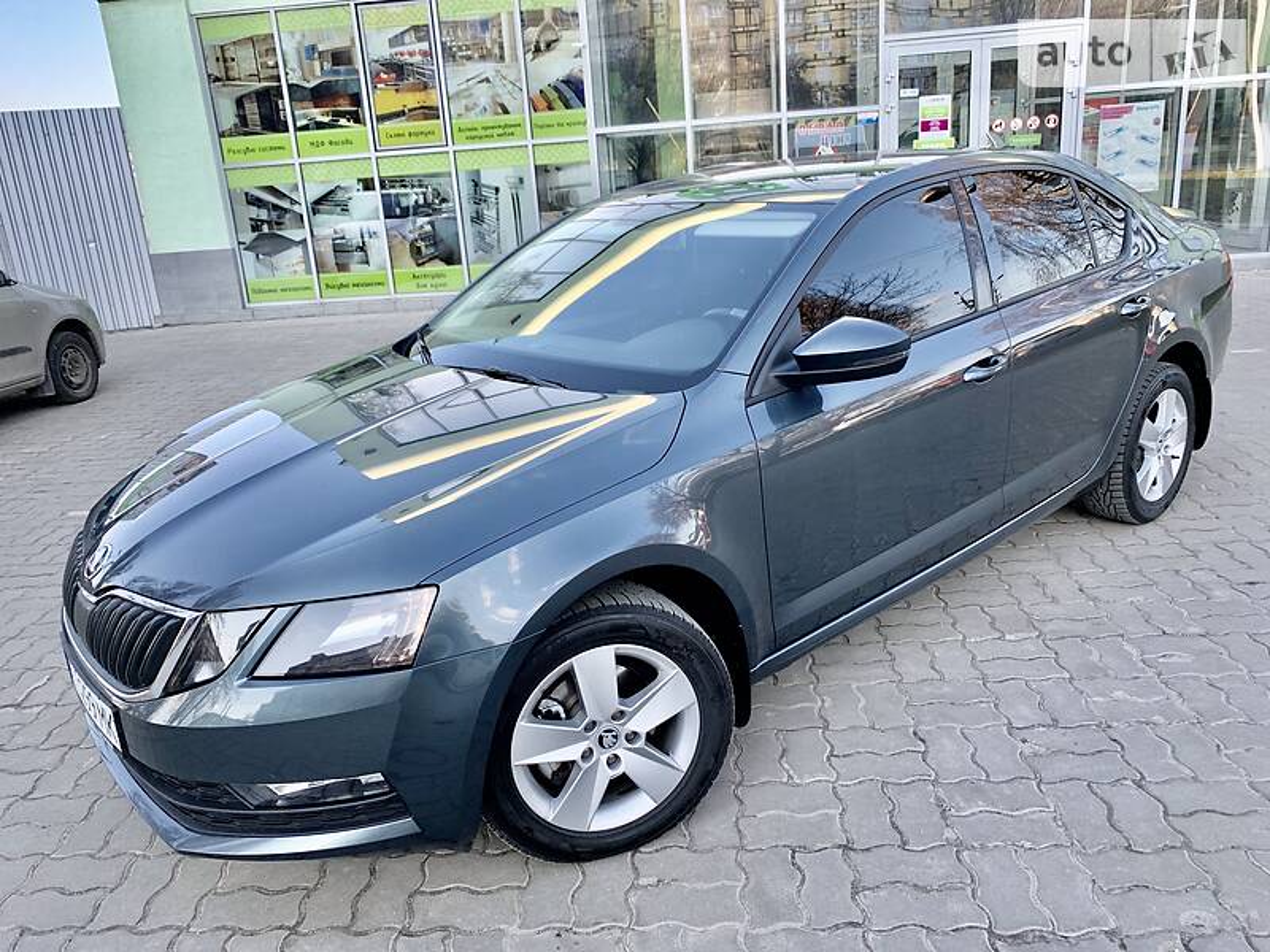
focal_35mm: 26
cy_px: 476
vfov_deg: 53.1
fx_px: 954
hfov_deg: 67.3
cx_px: 635
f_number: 1.8
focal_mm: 4.2
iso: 25
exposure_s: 1/180
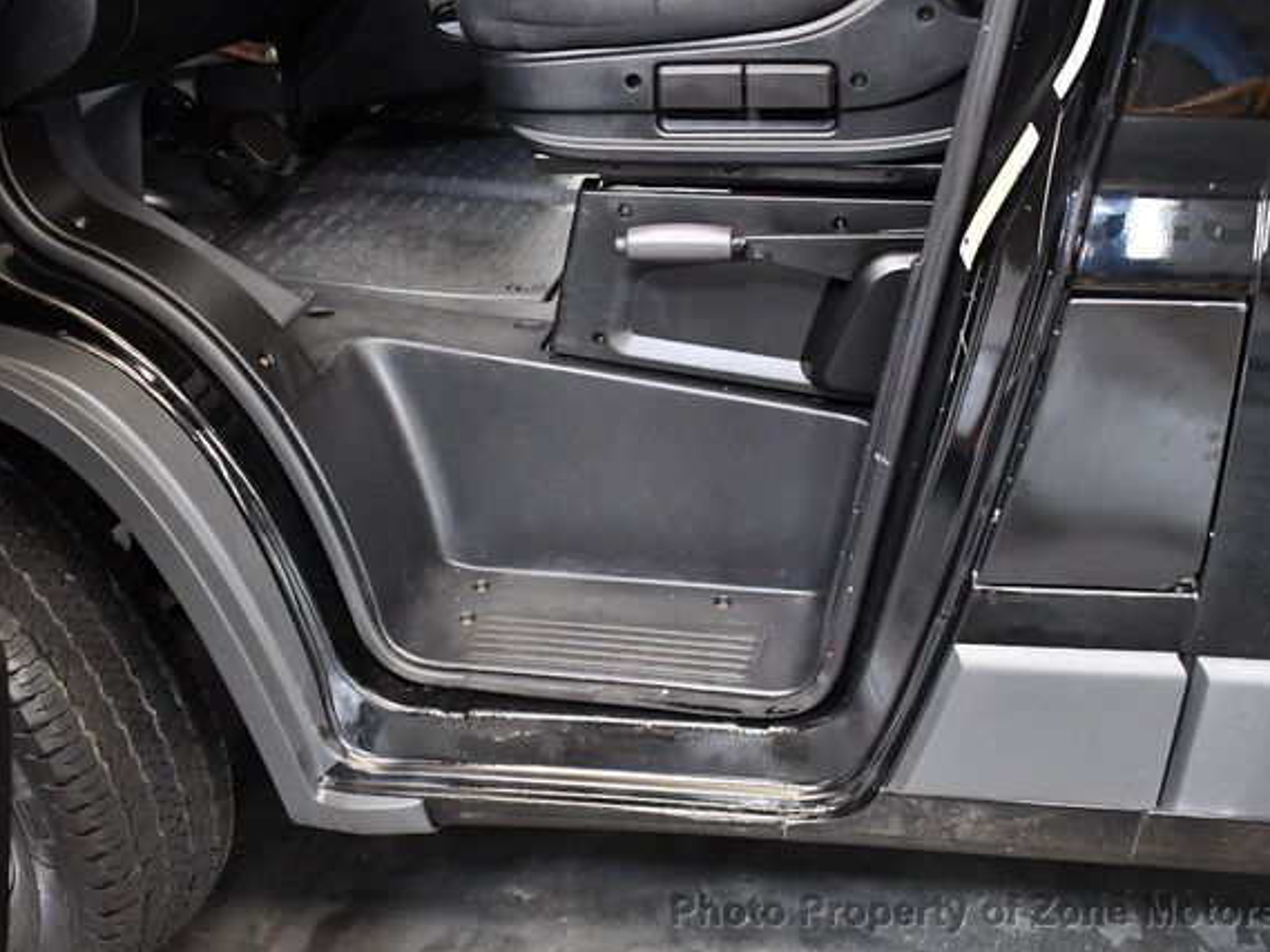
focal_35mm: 39
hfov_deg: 47.9
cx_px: 638
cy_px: 476
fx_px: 1431
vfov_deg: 36.8
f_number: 3.5
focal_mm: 18
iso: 3200
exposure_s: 1/100
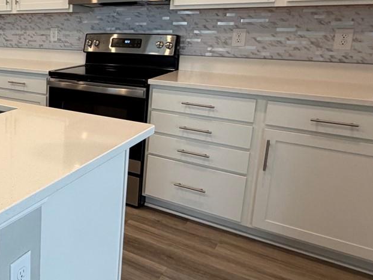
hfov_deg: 43.0
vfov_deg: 39.3
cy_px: 97
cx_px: -12
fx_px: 388
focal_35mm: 36
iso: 200
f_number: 2.2
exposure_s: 1/120
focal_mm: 2.22
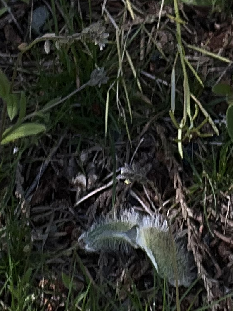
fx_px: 3707
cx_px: 99
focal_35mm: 413
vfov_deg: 4.7
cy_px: -488
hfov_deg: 3.6
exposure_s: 1/123
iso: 20
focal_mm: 9
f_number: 2.8
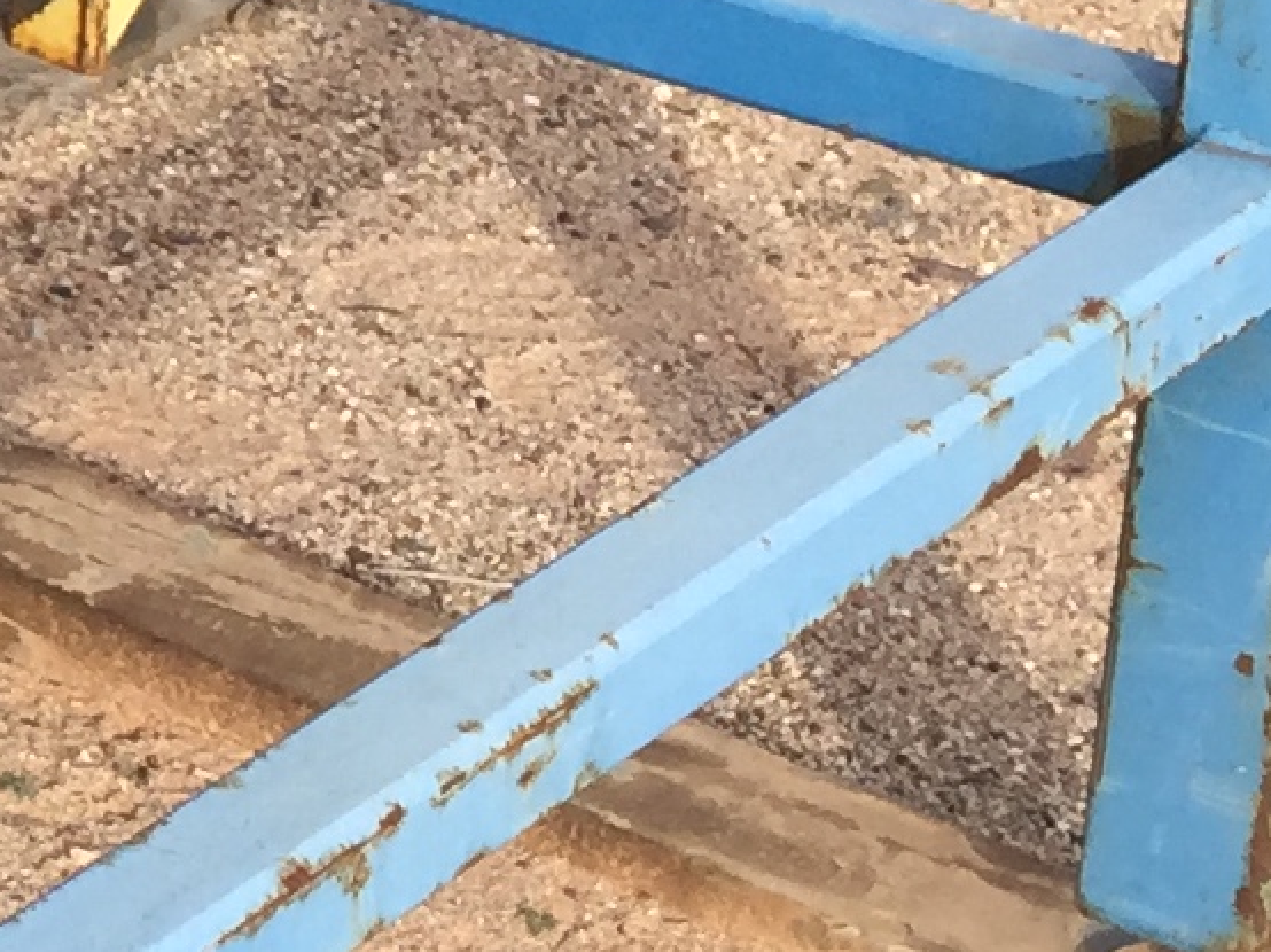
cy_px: -232
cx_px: -1615
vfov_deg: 8.6
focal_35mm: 171
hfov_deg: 10.3
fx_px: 6276
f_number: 2.2
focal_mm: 4.15
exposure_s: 1/879
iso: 32
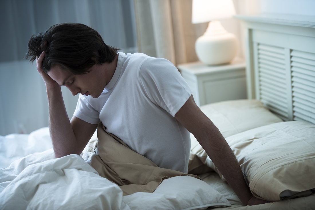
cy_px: 105
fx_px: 875
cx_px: 158
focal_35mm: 100
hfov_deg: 20.4
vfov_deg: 13.7
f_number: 2.8
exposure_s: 1/250
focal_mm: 100
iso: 400
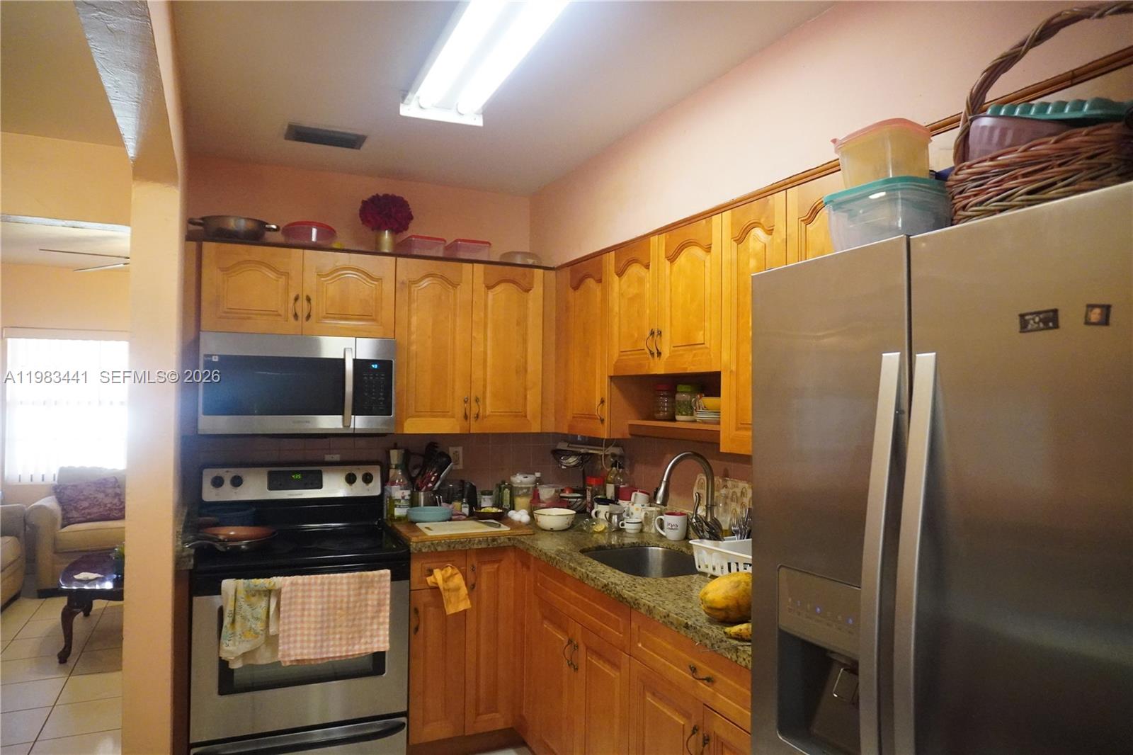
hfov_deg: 73.8
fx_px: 755
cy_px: 378
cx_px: 566
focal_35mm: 24
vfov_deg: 53.1
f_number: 3.5
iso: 6400
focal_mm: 16
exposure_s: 1/160
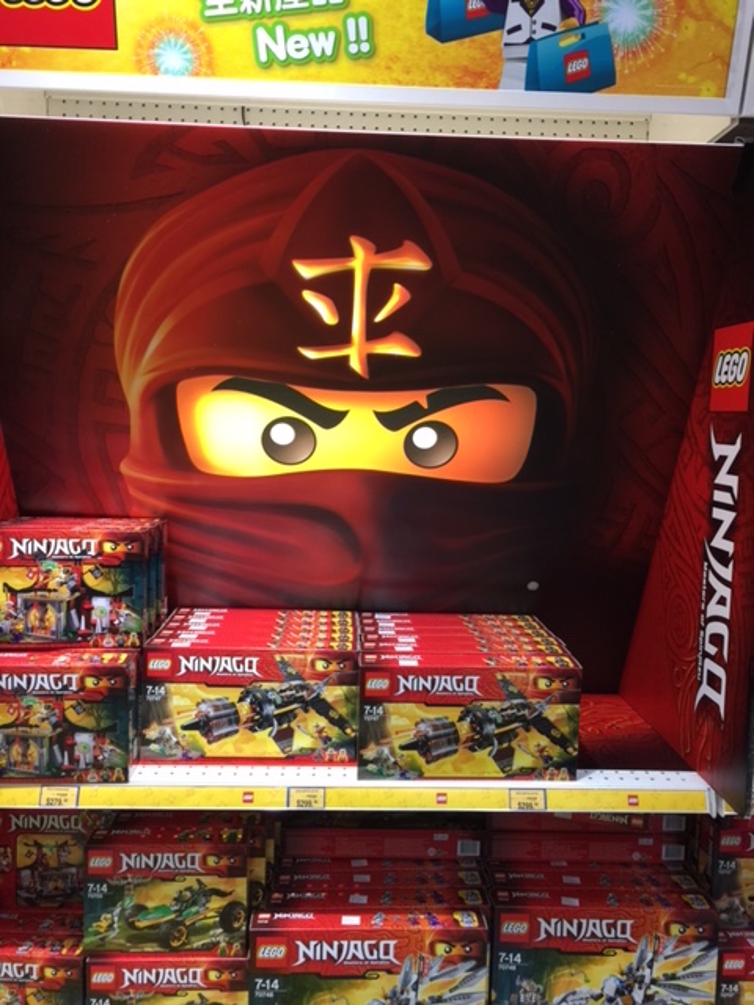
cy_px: 502
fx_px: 842
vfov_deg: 61.7
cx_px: 377
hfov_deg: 48.2
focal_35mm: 29
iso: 32
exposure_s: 1/15
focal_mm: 4.15
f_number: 2.2
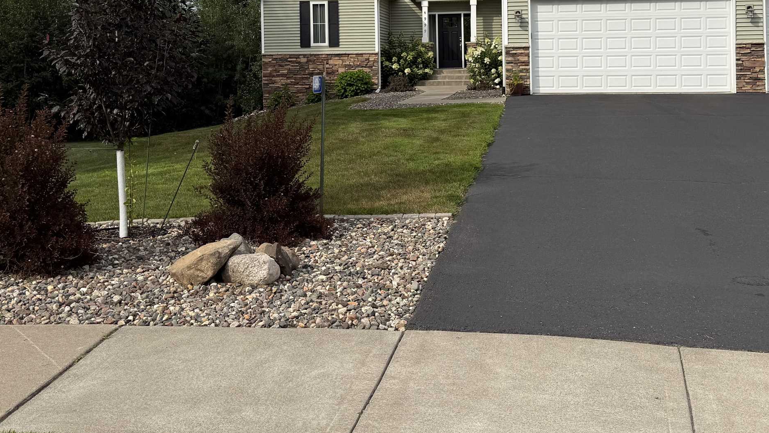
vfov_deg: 26.9
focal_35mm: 43
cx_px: 427
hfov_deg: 47.3
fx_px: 877
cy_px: 57
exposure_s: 1/6173
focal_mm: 6.76
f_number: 1.78
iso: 80
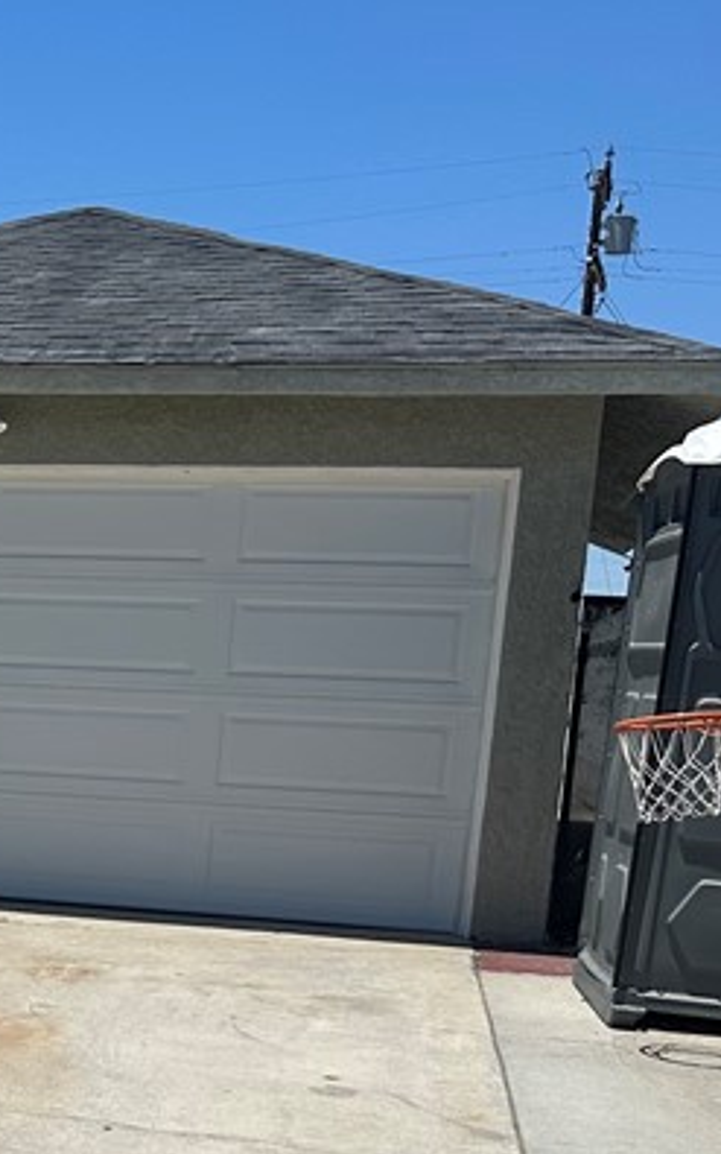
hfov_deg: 17.9
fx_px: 2074
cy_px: 947
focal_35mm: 66
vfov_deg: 30.2
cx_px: -324
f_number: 1.78
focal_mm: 6.86
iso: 80
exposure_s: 1/8929
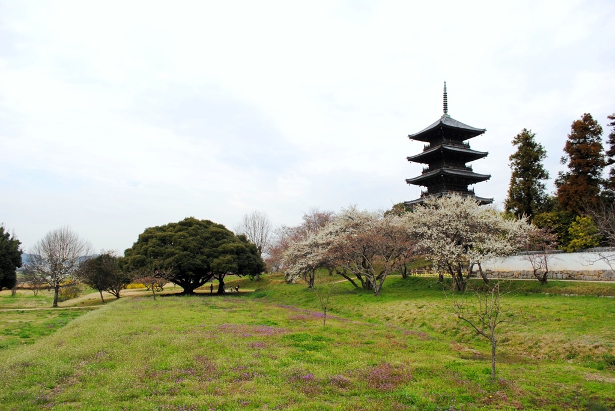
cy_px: 206
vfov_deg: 48.0
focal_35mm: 27
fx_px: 462
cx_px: 308
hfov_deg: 67.3
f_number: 5
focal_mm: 18
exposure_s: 1/500
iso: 100
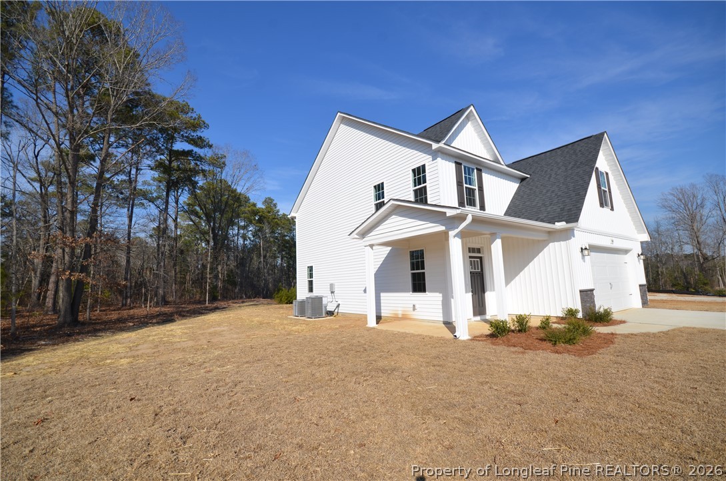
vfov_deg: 77.1
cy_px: 240
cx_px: 363
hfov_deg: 100.5
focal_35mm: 15
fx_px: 302
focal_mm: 10
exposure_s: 1/250
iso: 100
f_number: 8
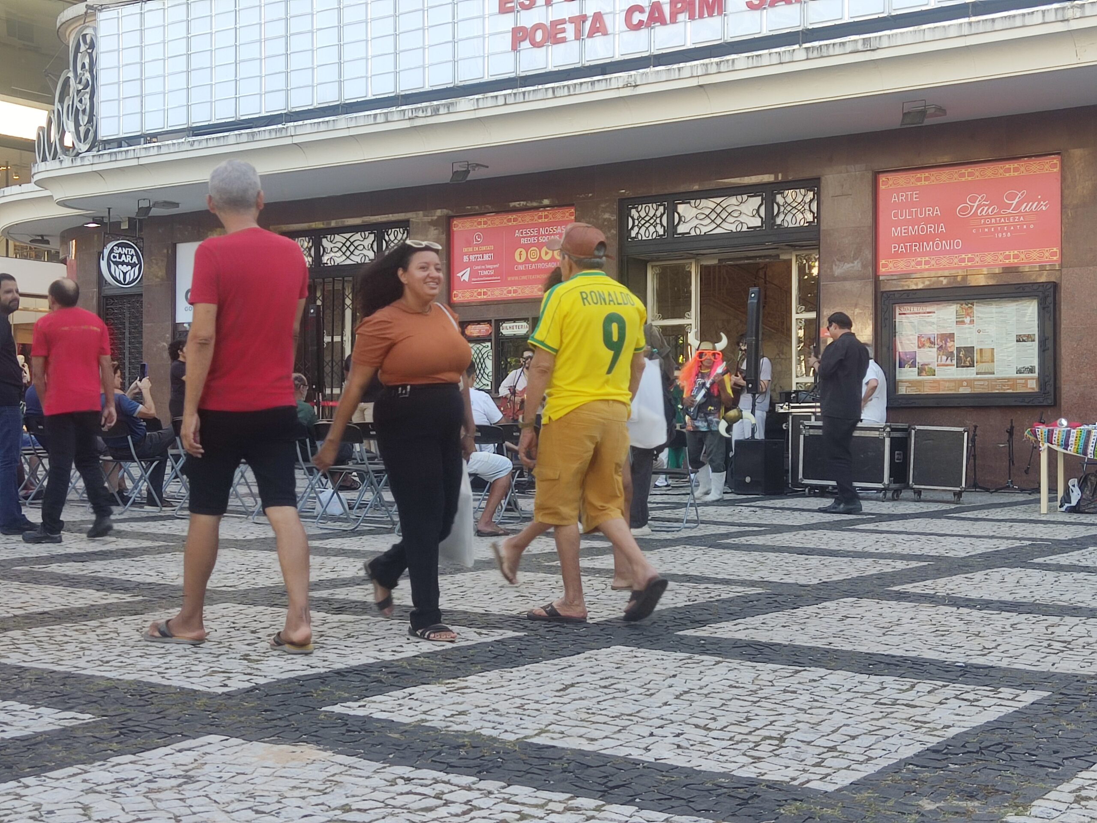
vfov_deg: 28.6
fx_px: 1616
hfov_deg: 37.5
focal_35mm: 51
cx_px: 548
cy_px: 412
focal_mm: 4.71
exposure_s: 1/120
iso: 56
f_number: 1.79
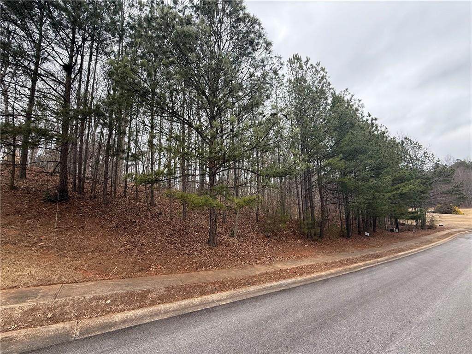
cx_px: 236
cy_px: 177
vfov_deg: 85.7
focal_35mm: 14
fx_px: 191
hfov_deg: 102.1
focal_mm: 2.22
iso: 64
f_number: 2.2
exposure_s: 1/233
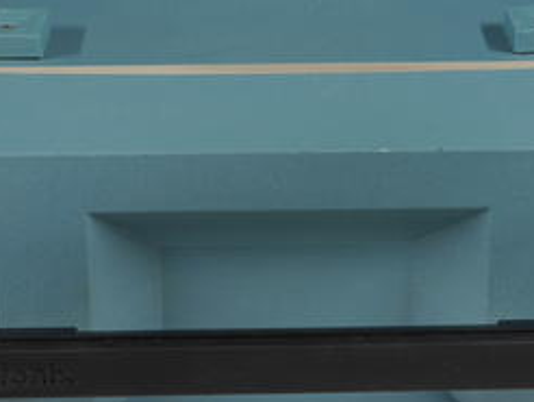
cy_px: 272
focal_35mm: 130
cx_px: 287
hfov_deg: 15.2
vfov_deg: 11.4
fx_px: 2007
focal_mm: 40
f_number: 8
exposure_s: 1/2
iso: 200
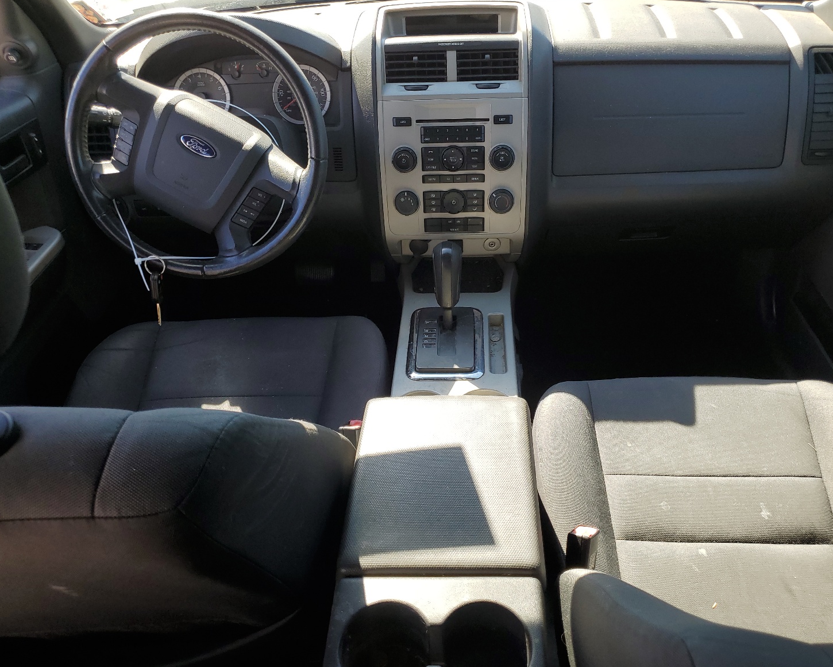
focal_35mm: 28
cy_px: 327
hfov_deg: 62.2
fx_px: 690
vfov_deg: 51.5
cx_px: 427
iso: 50
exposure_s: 1/370
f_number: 1.5
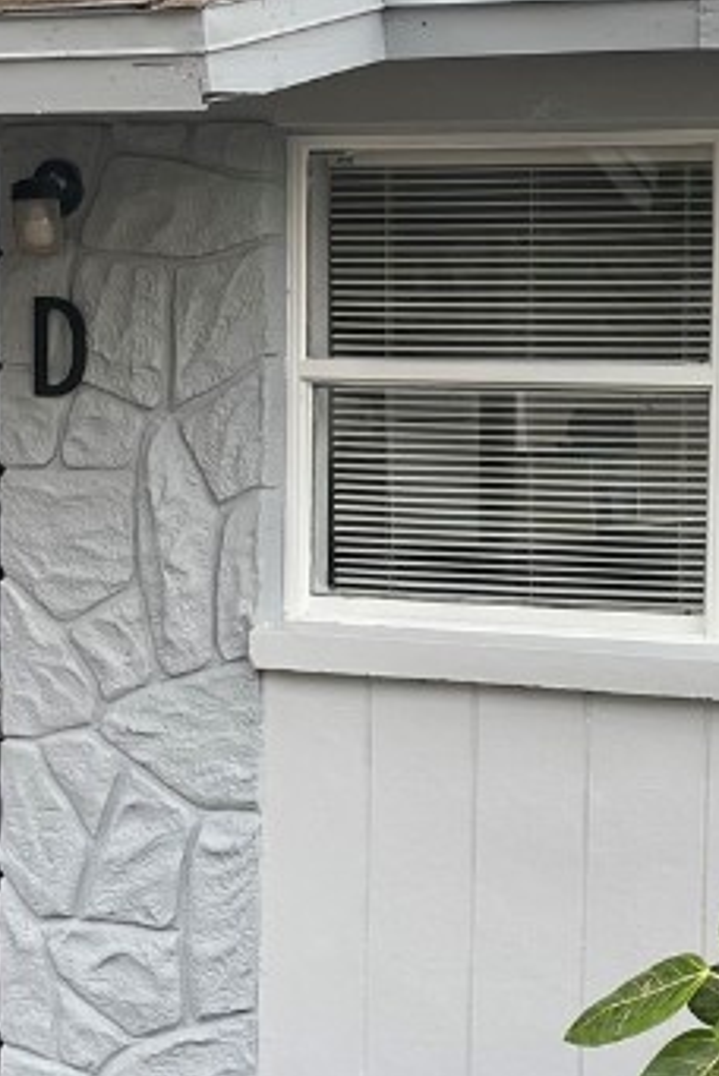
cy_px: 647
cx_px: 637
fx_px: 2332
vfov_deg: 25.9
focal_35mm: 78
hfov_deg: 17.3
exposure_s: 1/121
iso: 125
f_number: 1.6
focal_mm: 5.1
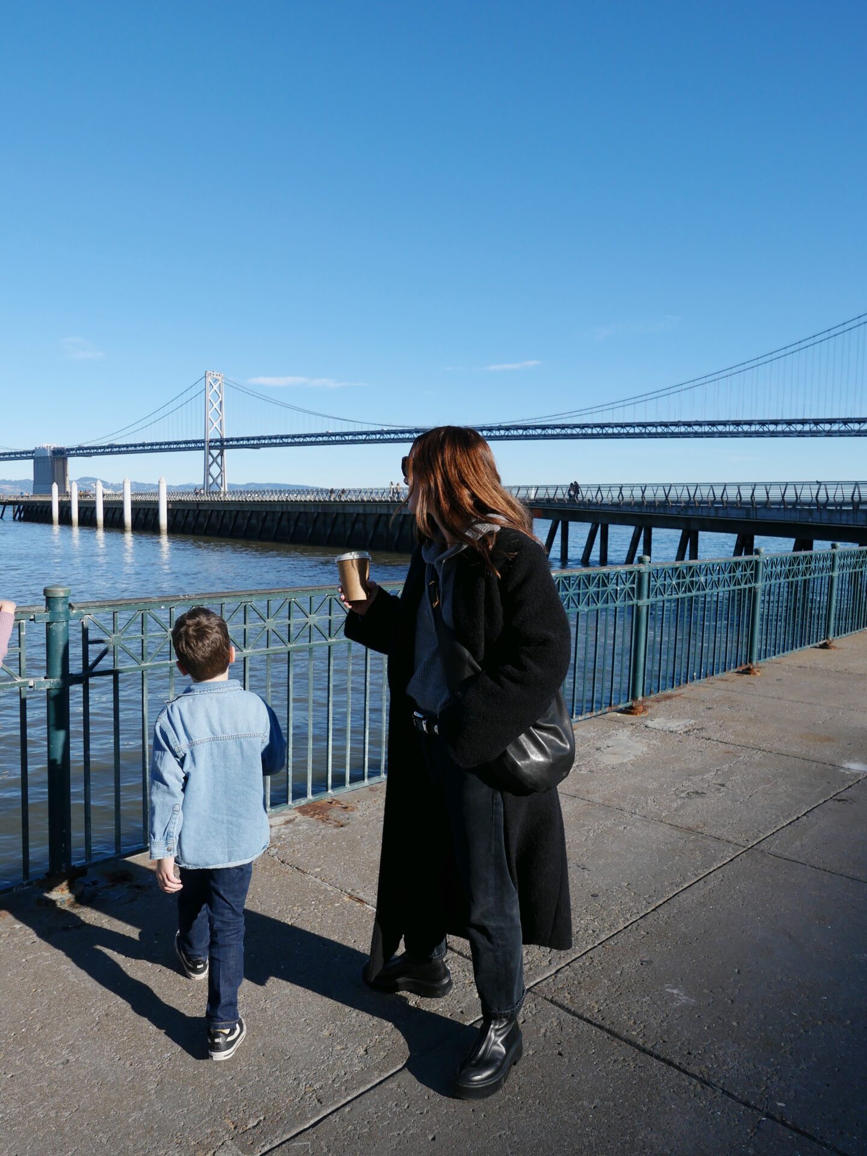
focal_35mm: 24
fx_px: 801
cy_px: 578
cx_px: 434
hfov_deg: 56.8
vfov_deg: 71.6
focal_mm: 10.9
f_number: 5.6
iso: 200
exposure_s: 1/800
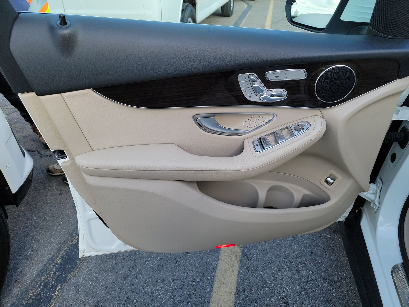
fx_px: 284
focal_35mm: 24
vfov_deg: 56.8
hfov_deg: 71.6
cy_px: 154
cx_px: 204
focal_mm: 6.7
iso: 52
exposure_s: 1/119
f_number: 1.8
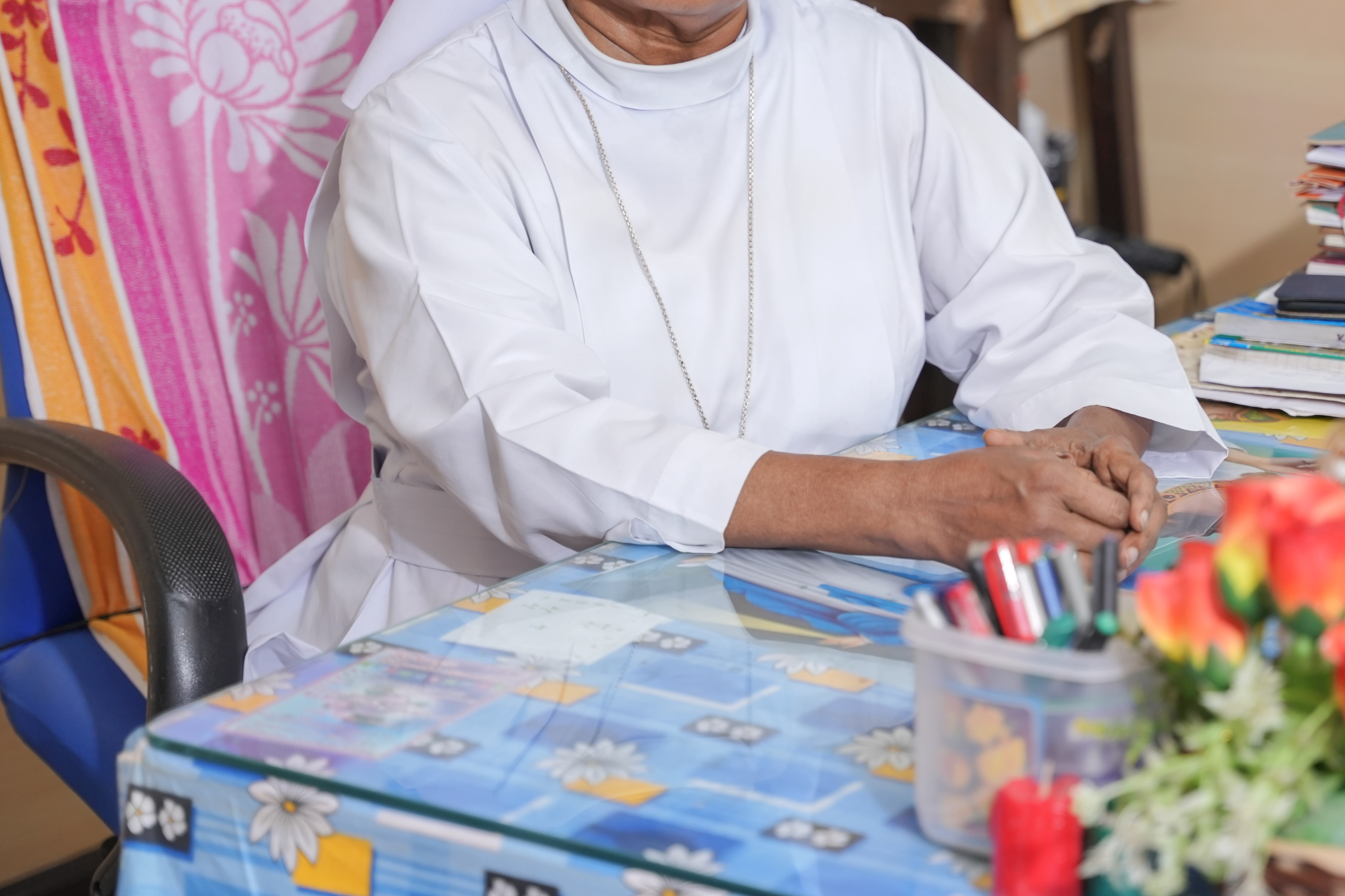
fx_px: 3474
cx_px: 936
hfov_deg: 21.8
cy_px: 234
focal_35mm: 93
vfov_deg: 14.7
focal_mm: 60
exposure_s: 1/160
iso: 640
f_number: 2.8
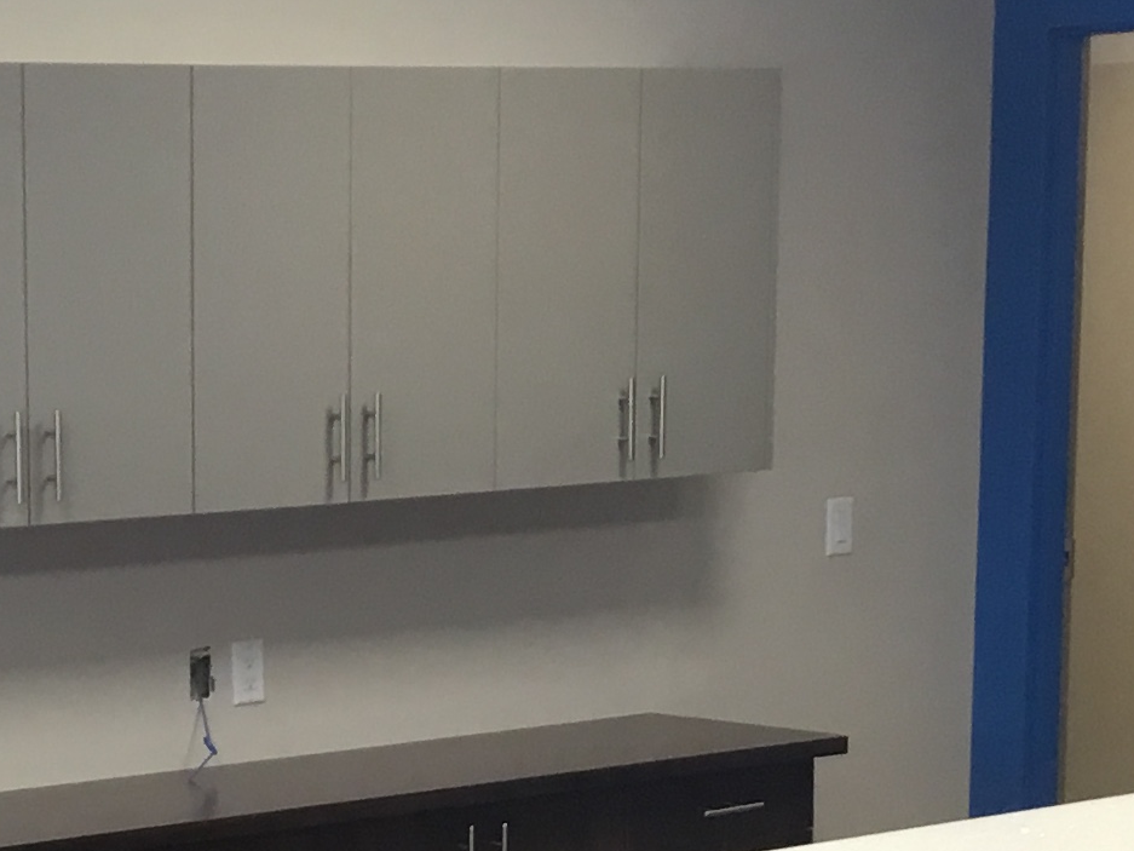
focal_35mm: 108
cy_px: 850
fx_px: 3538
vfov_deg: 13.5
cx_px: -127
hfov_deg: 17.6
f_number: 2.4
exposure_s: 1/30
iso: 50
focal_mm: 3.3
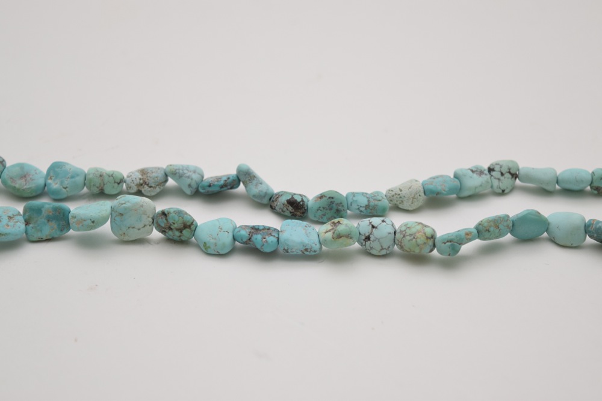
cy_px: 200
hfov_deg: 26.0
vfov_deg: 17.5
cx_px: 301
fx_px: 1304
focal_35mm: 78
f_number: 5.6
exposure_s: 1/100
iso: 800
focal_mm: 52
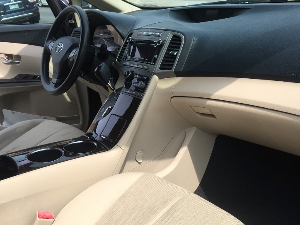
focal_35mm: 41
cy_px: 84
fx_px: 355
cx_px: 191
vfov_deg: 34.9
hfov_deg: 45.3
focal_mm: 4.15
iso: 25
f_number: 2.2
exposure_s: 1/801
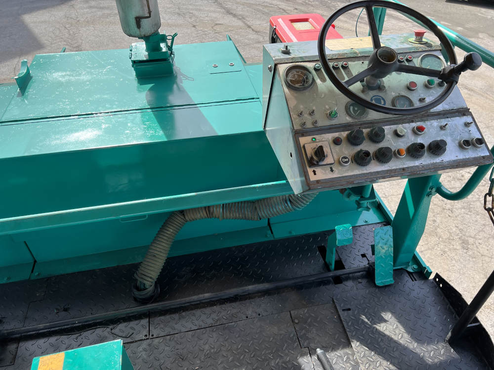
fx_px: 371
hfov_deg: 67.3
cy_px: 185
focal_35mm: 26
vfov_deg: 53.1
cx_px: 247
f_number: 1.5
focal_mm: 5.7
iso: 50
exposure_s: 1/1361
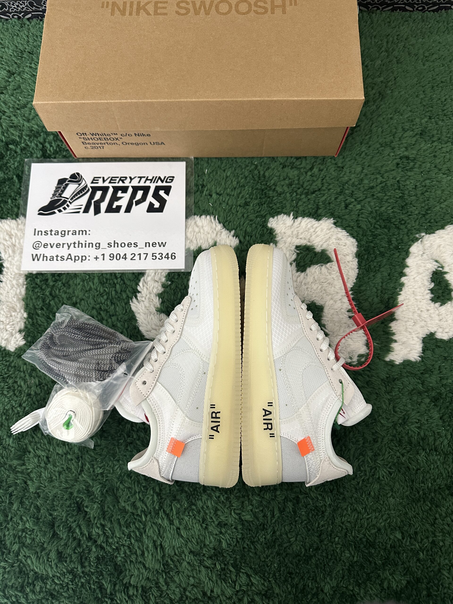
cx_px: 226
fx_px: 419
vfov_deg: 71.6
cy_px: 302
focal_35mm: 24
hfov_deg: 56.8
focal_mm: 6.86
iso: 400
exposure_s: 1/50
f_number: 1.78
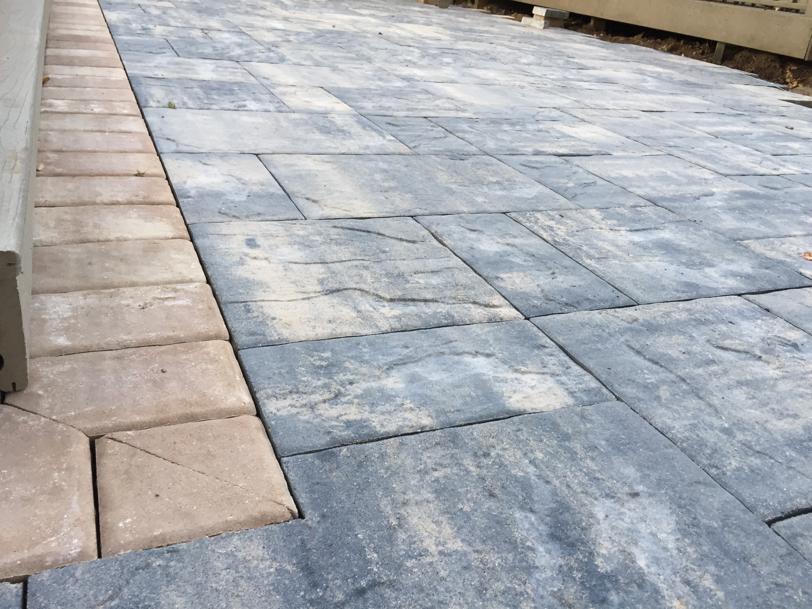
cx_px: 406
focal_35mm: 29
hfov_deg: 61.7
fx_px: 680
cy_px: 304
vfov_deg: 48.2
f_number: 2.2
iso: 40
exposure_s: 1/40
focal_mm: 4.15
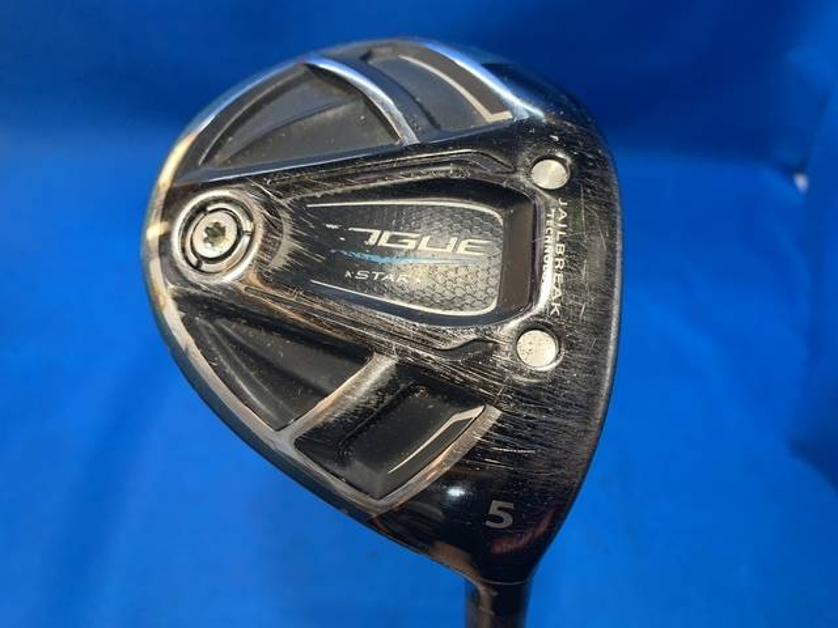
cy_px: 314
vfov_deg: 53.1
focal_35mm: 26
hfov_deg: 67.3
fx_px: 629
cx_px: 419
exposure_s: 1/60
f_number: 1.8
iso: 80
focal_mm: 4.25
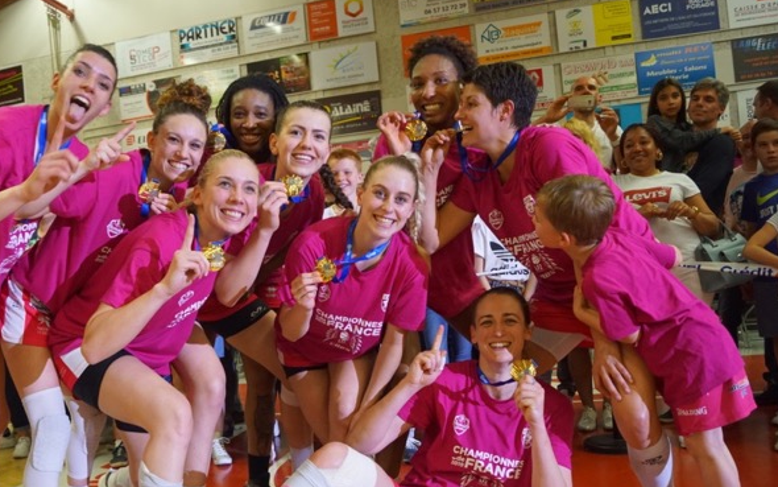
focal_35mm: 35
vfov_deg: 36.0
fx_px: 742
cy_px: 313
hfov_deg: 54.6
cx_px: 287
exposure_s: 1/160
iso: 1250
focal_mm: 18
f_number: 4
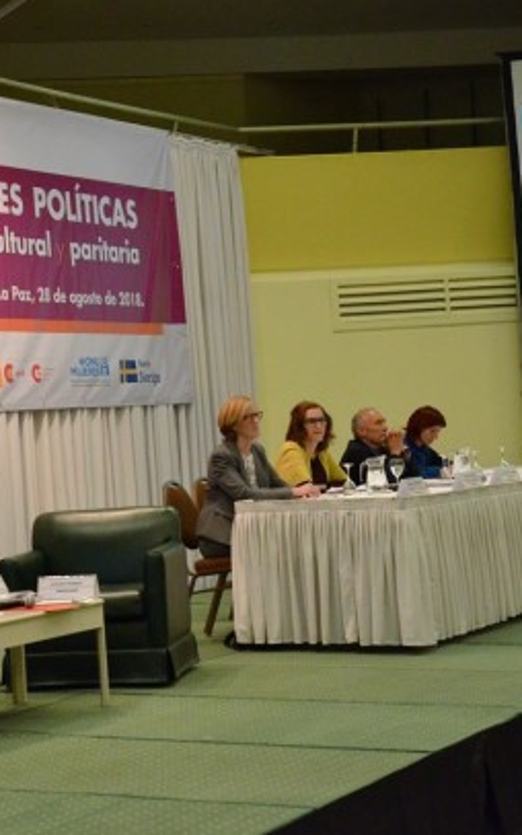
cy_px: 415
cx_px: -67
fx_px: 1797
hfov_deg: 16.0
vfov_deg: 26.1
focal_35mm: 79
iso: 4000
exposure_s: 1/160
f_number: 6.3
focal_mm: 34
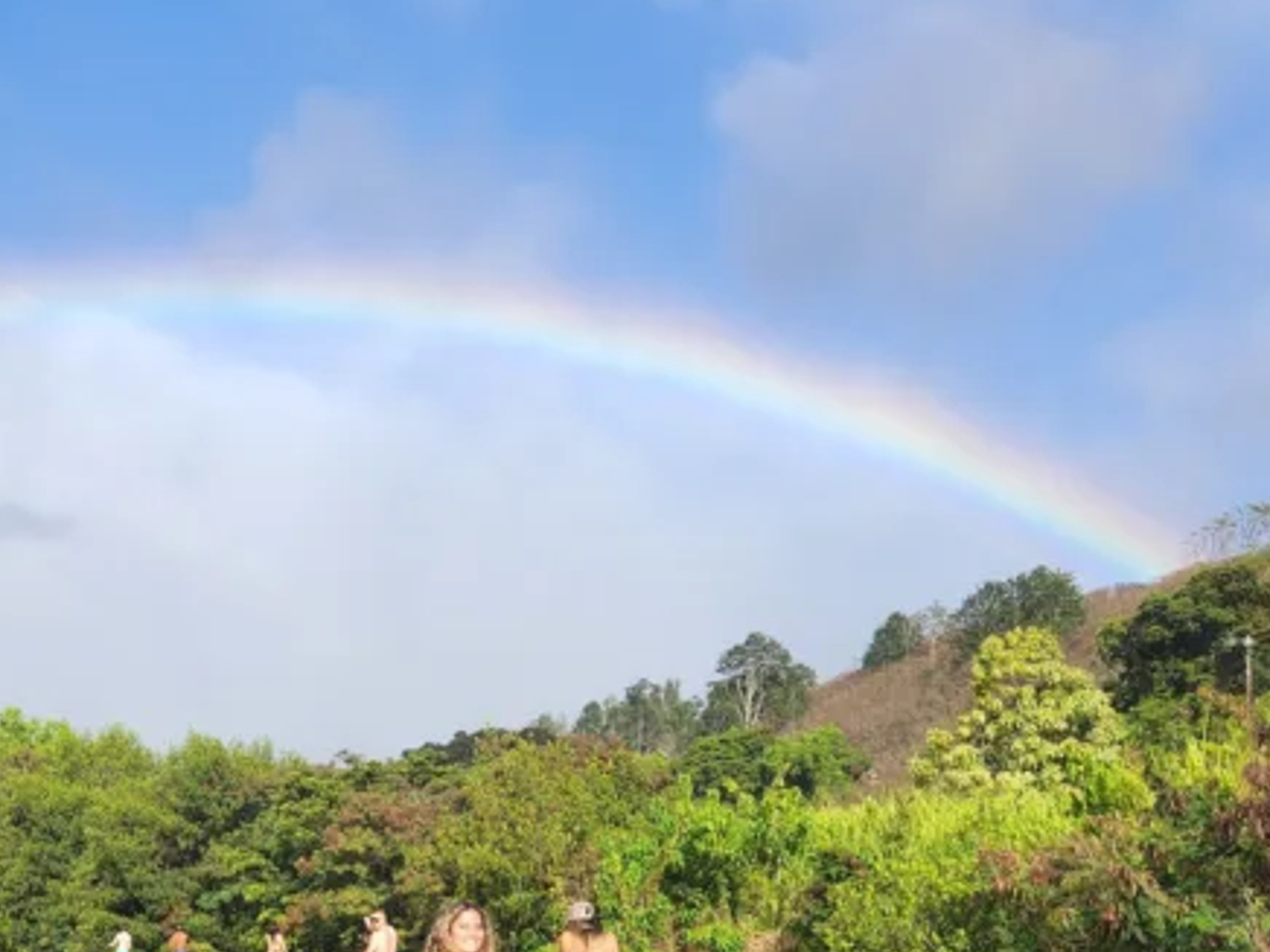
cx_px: 384
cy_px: 943
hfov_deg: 35.1
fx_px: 1981
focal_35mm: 54
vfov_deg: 25.7
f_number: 1.8
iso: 20
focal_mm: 5.4
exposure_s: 1/880
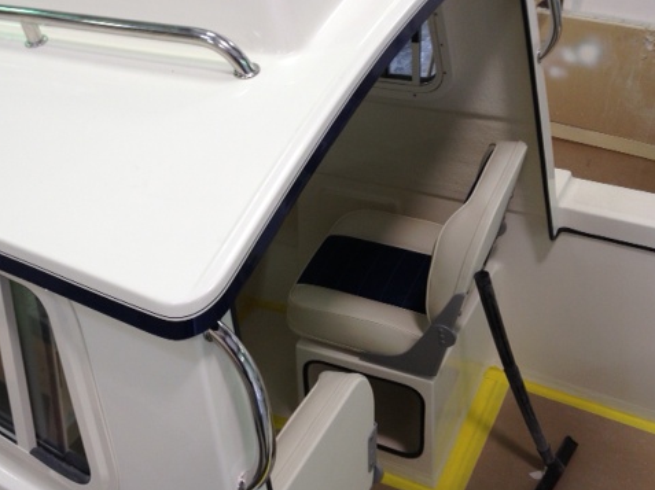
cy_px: 209
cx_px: 229
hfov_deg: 40.1
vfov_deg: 30.8
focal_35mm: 47
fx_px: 889
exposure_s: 1/40
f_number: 2.4
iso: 64
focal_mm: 4.28
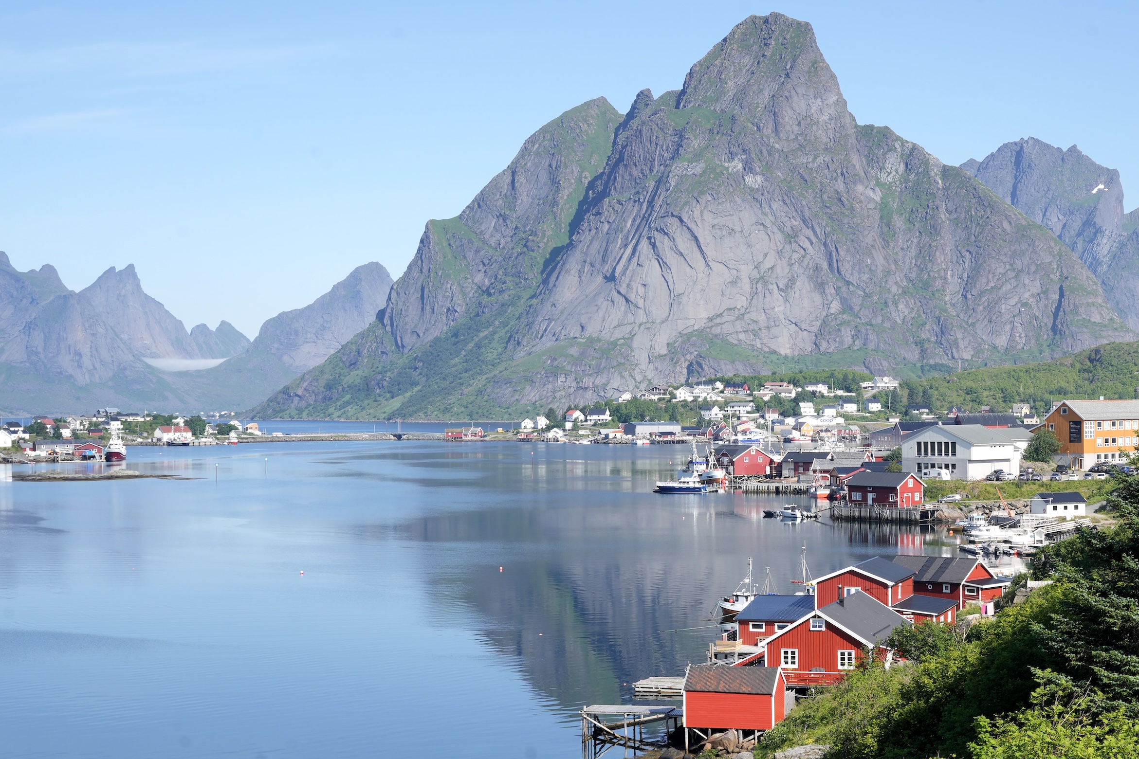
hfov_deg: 48.5
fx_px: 1265
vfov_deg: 33.4
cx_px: 568
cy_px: 373
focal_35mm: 40
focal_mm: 39
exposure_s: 1/125
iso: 100
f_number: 11
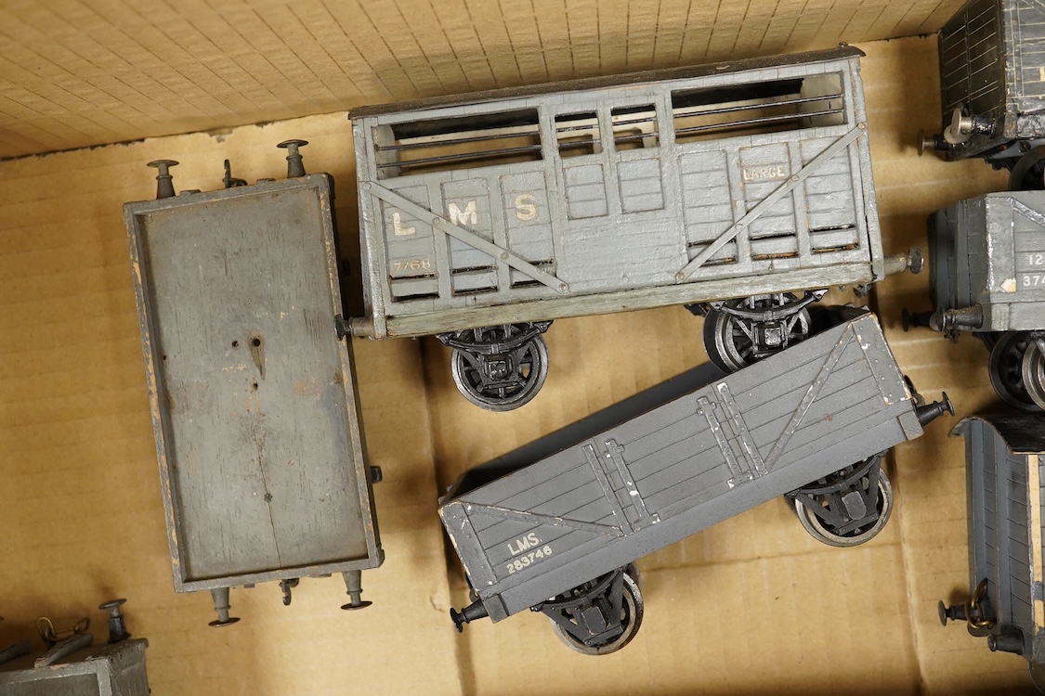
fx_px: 1306
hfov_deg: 43.6
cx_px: 522
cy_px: 348
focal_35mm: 45
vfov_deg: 29.9
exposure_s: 1/80
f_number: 9
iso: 2500
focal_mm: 30
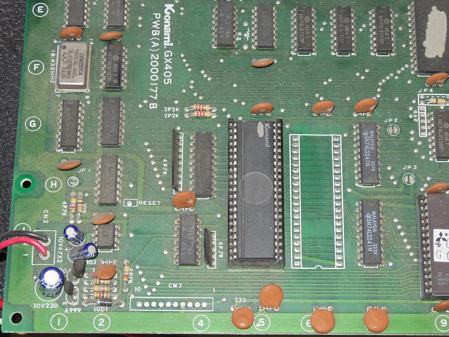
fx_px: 856
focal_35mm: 66
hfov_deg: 29.4
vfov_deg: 22.3
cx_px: 224
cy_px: 168
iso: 200
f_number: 4.3
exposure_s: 1/60
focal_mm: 11.7
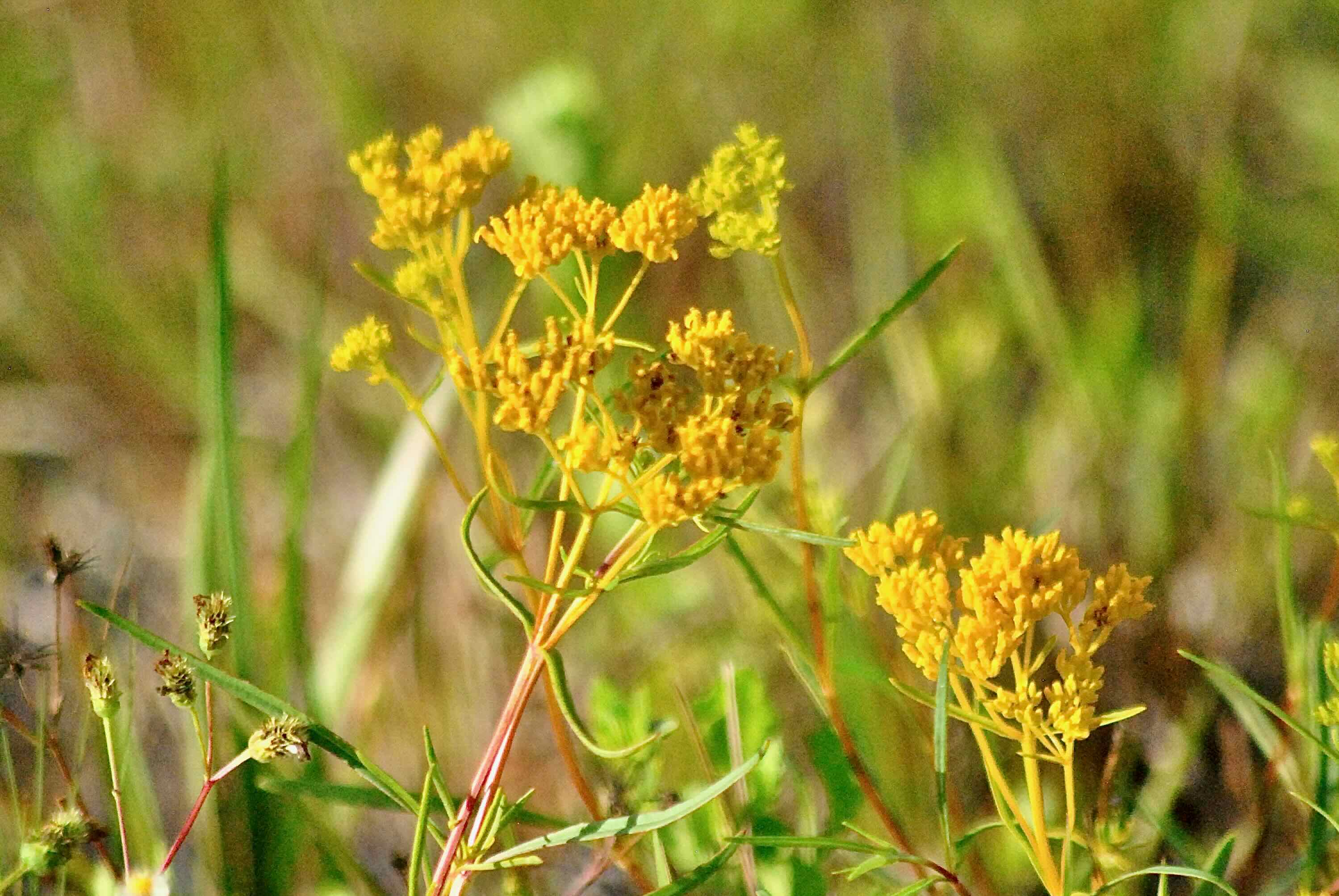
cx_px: 670
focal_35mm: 450
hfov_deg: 4.6
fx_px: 16758
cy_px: 448
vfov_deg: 3.1
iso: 1600
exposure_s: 1/4000
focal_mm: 300
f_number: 6.3
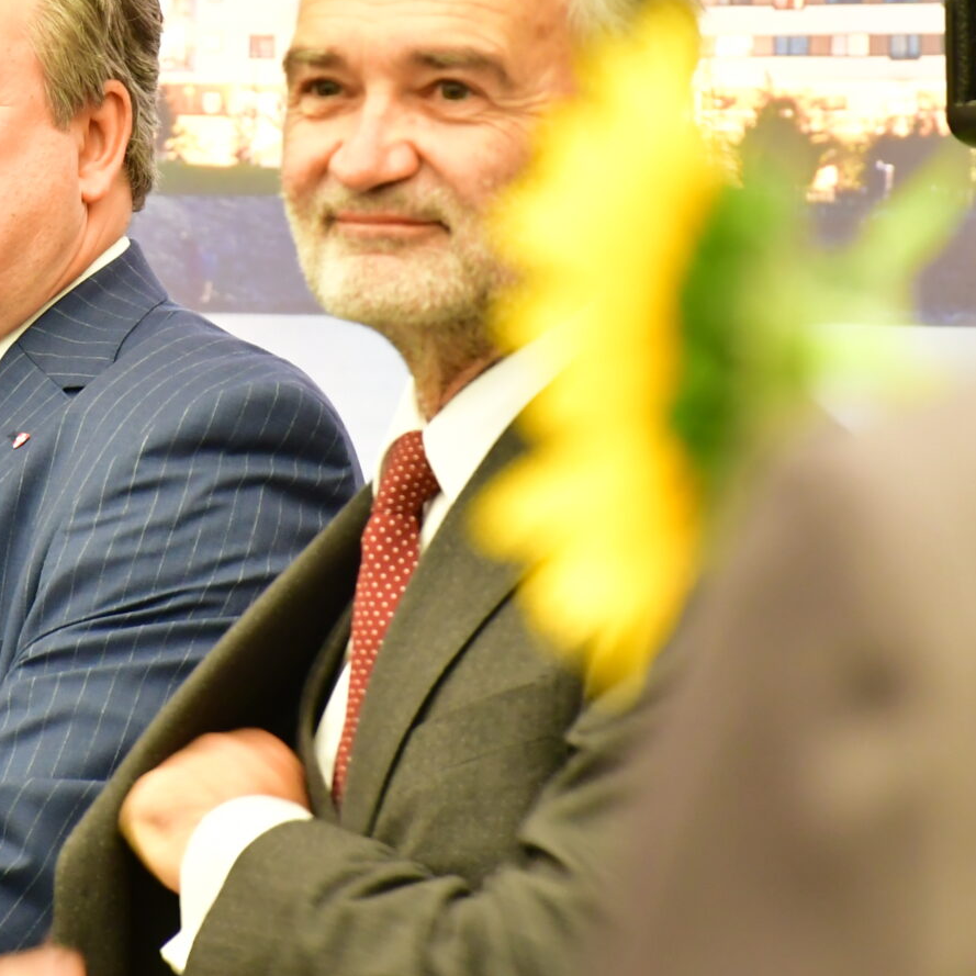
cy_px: 211
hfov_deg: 3.4
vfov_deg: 3.4
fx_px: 16396
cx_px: 26
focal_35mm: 514
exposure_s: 1/13
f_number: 5.6
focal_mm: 140
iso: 1000
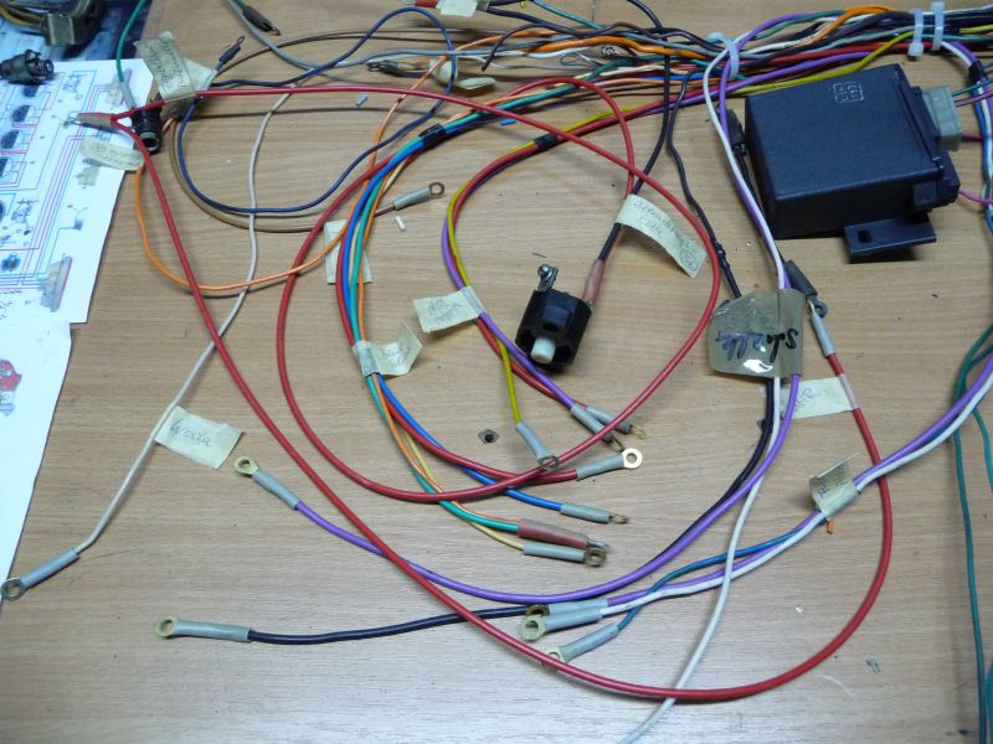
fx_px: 803
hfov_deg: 63.4
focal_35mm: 28
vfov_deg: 49.7
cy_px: 372
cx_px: 496
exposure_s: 1/30
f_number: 3.3
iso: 400
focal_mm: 4.7
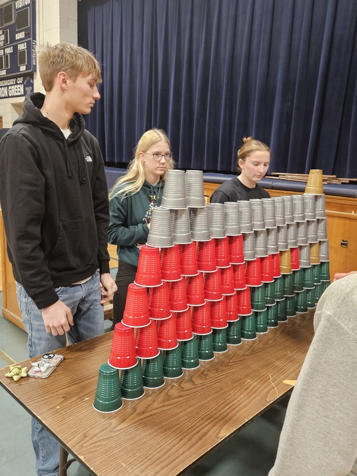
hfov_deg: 48.2
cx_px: 171
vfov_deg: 61.7
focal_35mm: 29
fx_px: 399
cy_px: 234
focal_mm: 5.4
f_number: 1.8
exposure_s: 1/120
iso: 800
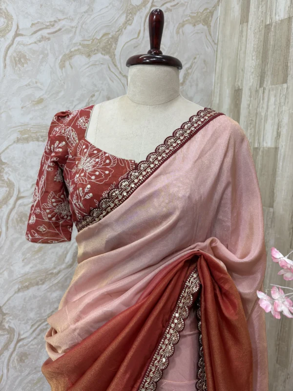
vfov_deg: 67.3
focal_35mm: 26
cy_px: 196
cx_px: 146
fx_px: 293
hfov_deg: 53.1
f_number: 1.6
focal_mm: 6
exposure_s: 1/100
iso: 80
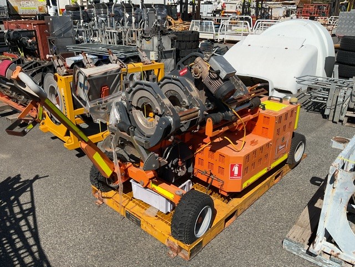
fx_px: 297
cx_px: 178
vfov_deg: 48.2
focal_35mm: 29
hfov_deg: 61.7
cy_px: 134
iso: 16
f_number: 1.8
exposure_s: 1/2538
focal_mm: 3
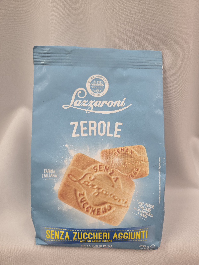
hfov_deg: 58.9
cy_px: 132
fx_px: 176
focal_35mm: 23
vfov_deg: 73.9
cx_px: 100
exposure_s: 1/101
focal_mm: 6.3
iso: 400
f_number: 1.7
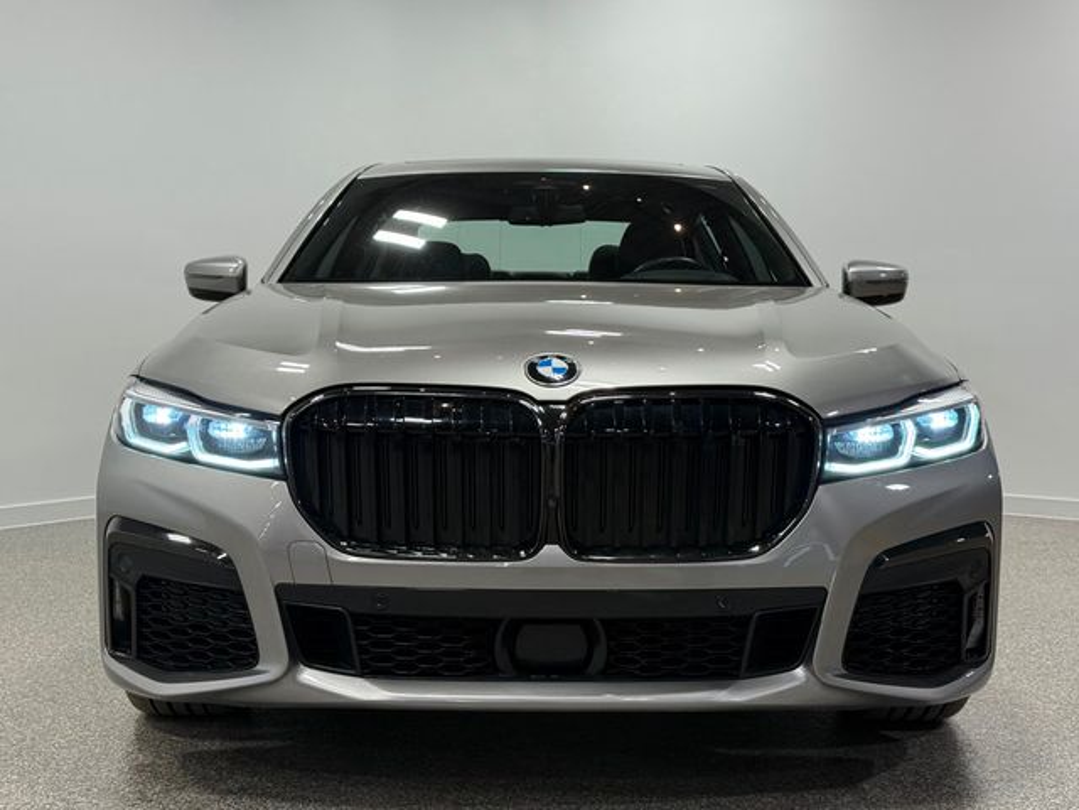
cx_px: 540
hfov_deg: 39.7
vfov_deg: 30.3
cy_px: 405
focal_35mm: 48
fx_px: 1496
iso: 64
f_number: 1.78
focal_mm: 6.76
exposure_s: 1/286
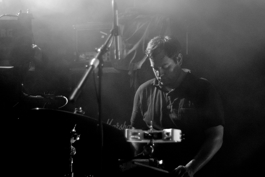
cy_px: 88
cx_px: 131
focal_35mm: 76
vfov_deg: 17.9
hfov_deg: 26.7
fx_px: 559
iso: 500
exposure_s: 1/50
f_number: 1.4
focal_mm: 50
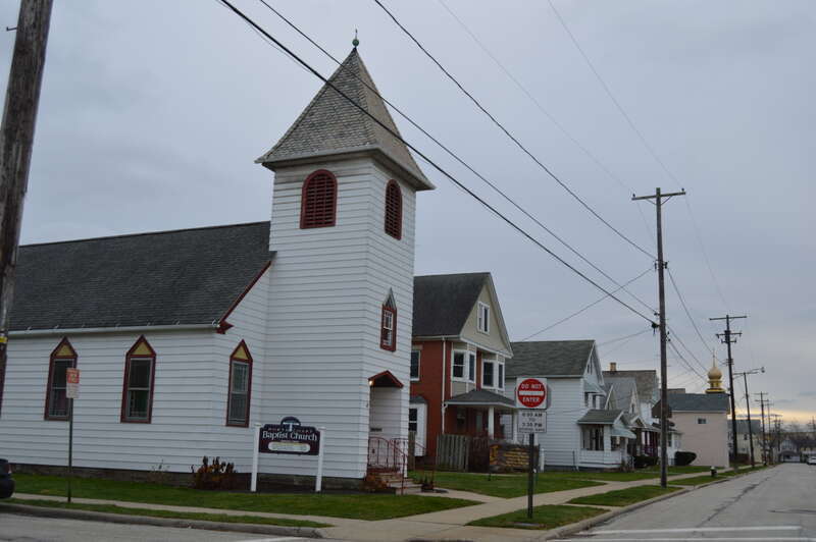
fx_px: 815
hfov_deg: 53.2
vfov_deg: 36.8
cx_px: 408
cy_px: 271
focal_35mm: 36
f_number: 5.6
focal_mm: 24
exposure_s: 1/125
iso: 100
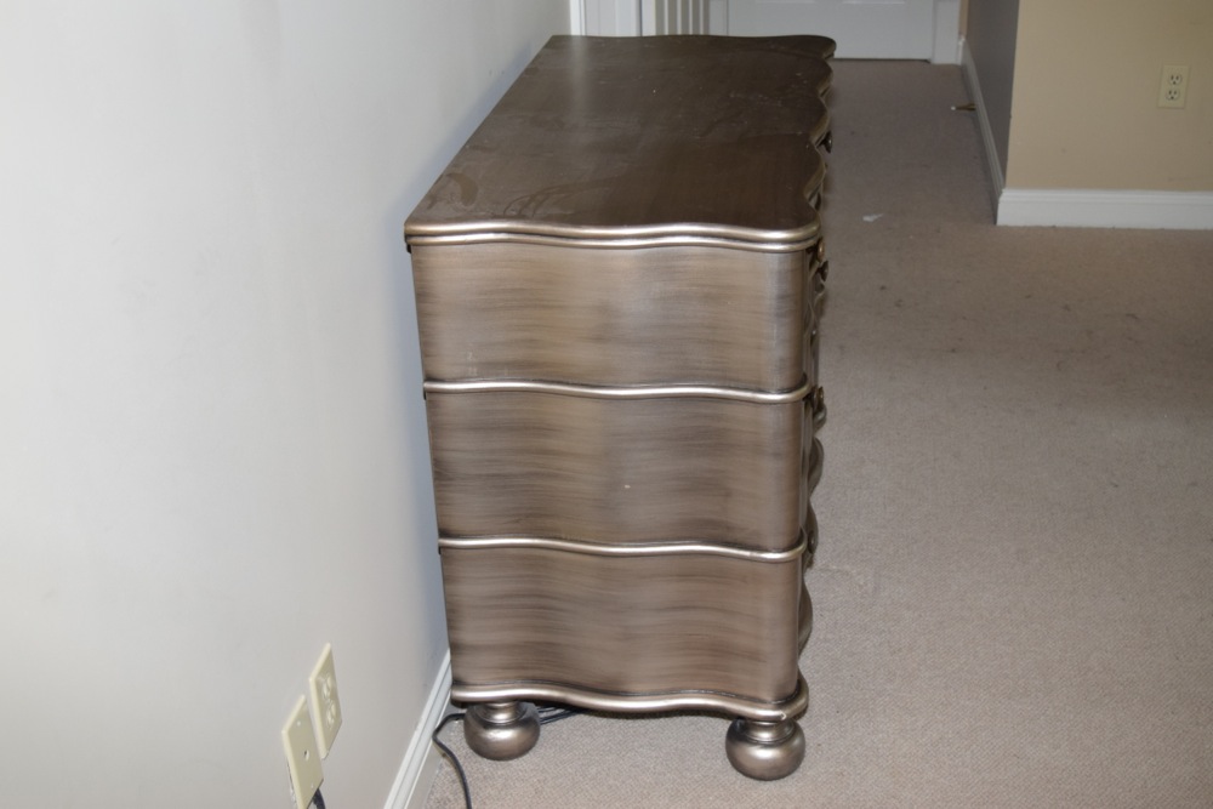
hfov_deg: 41.1
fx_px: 1617
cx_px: 606
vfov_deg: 28.1
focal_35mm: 48
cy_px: 404
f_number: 4.5
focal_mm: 32
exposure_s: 1/80
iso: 800
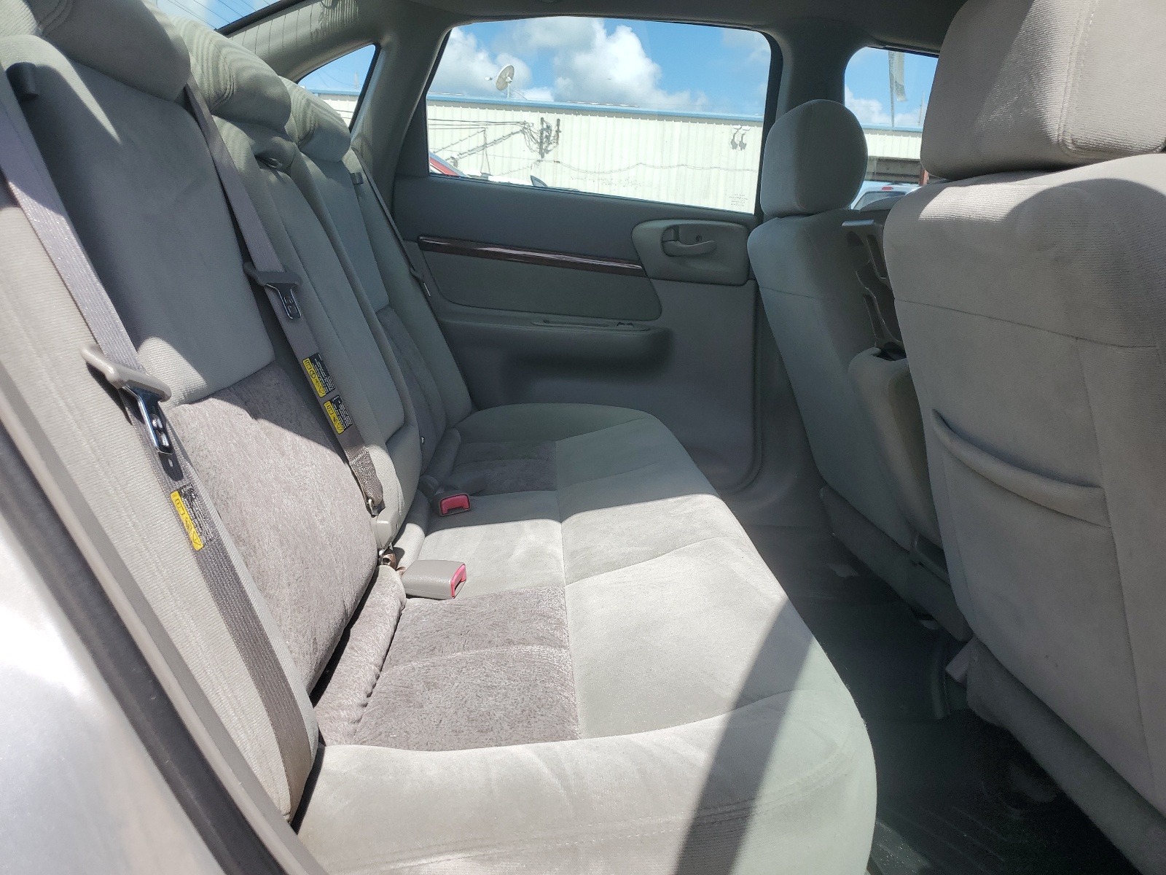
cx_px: 583
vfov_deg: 53.1
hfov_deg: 67.3
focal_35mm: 26
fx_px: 876
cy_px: 438
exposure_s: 1/2000
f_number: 1.5
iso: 50
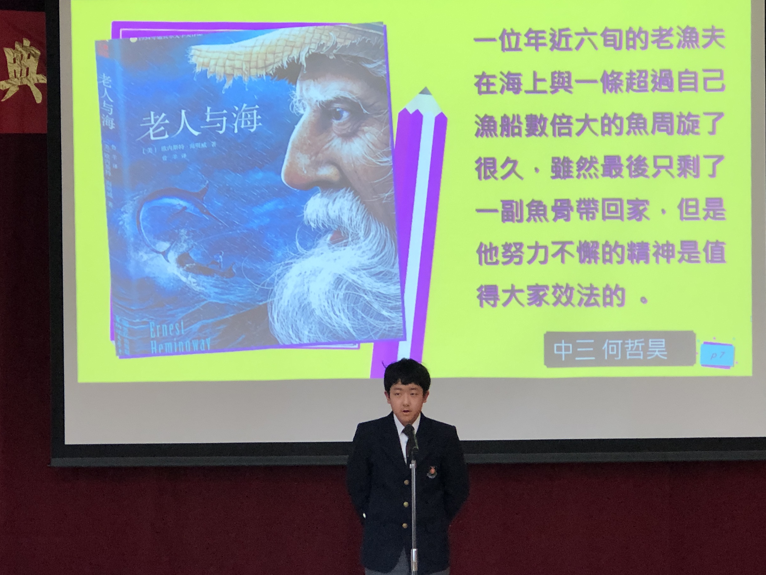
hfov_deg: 20.6
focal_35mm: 95
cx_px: 332
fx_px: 2102
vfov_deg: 15.5
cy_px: 381
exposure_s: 1/120
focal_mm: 6.6
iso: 160
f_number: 2.8
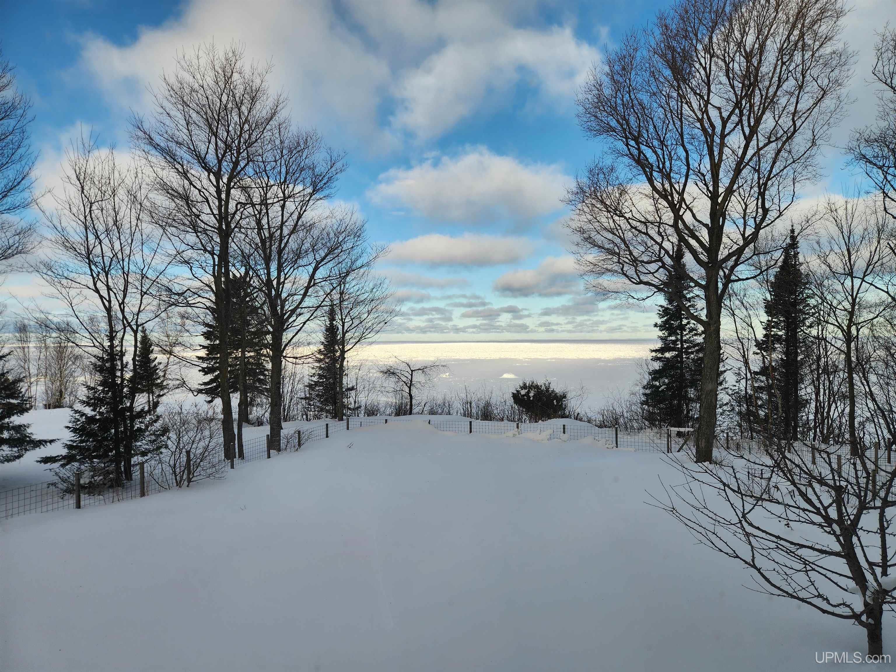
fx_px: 595
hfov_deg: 73.9
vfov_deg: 58.9
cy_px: 336
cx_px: 448
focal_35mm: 23
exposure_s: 1/750
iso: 20
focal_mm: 5.4
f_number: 1.8
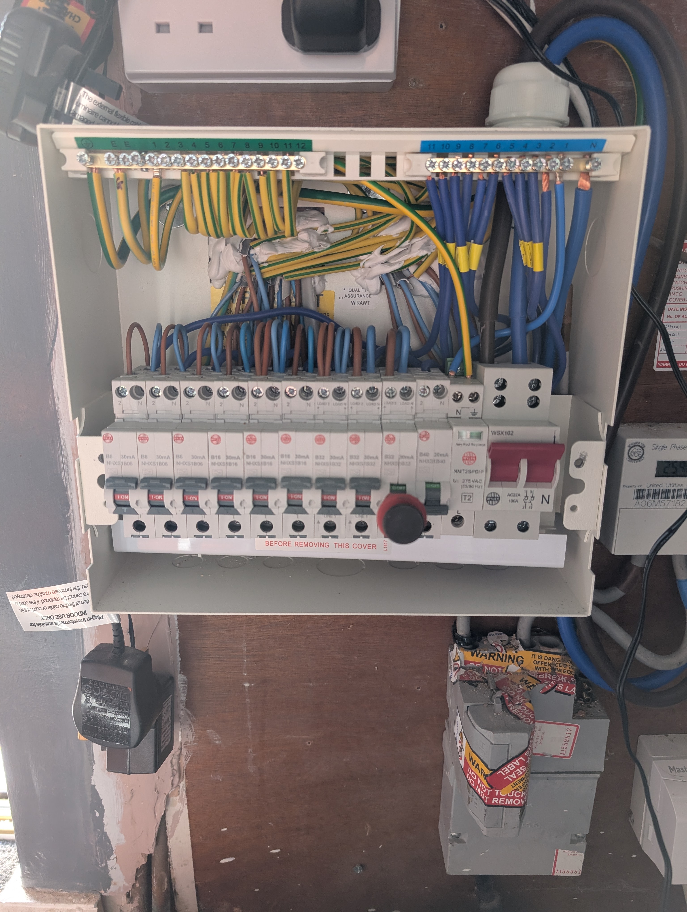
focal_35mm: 24
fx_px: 633
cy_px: 456
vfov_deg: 71.5
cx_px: 344
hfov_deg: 56.9
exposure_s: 1/112
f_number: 1.68
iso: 192
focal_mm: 6.9
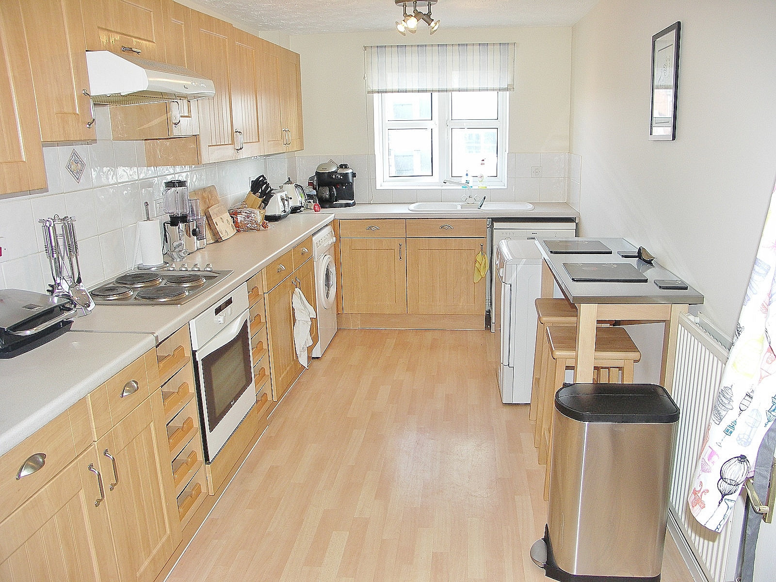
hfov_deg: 63.4
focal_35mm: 28
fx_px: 628
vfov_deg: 49.7
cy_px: 291
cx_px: 388
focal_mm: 7.2
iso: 100
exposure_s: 1/50
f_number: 2.8
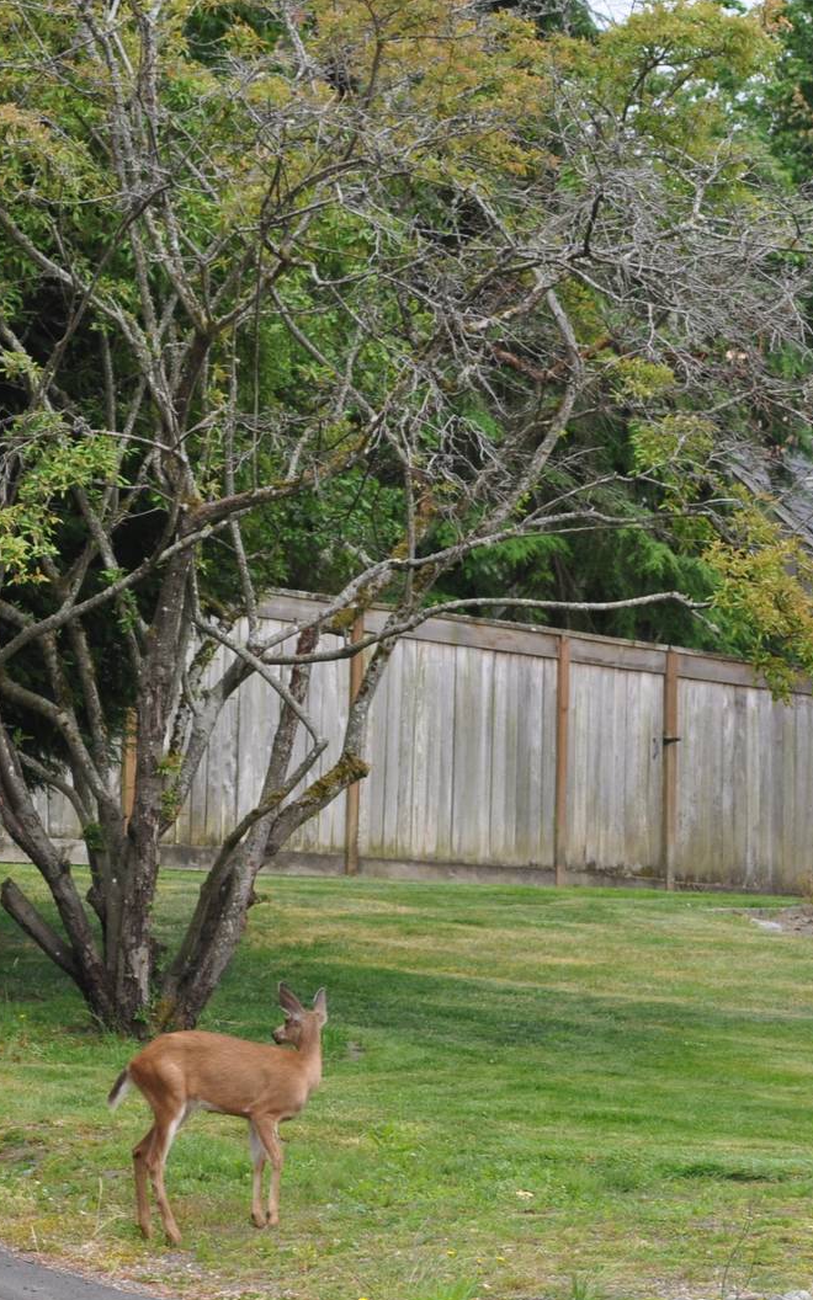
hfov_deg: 8.1
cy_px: 652
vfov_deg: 12.9
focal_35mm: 162
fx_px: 5743
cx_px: 358
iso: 400
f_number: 5
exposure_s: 1/400
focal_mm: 70
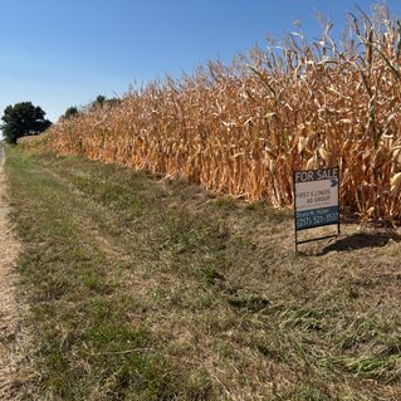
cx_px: 236
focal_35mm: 31
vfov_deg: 52.5
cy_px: 202
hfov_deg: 52.3
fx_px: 406
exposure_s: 1/3205
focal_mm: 5.96
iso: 50
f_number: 1.6
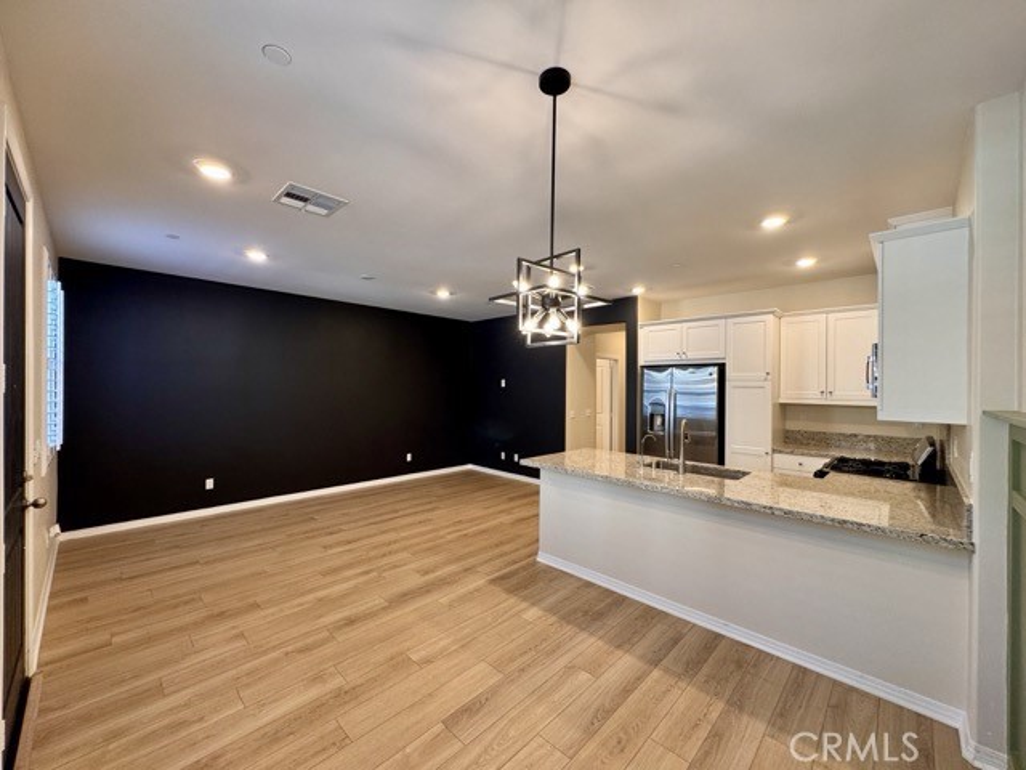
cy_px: 385
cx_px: 513
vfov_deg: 85.7
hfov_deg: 102.1
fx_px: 415
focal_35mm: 14
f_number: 2.2
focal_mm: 2.22
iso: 160
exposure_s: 1/60
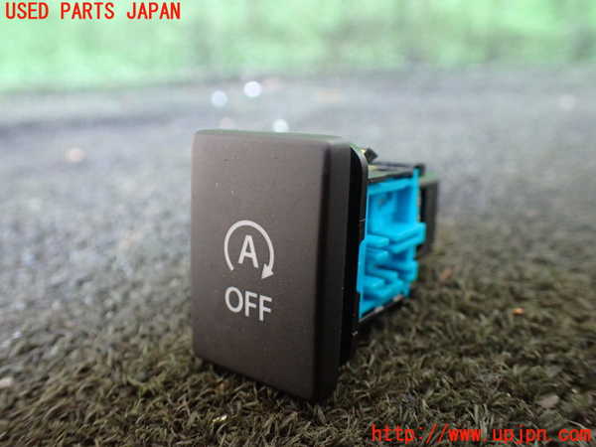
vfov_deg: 46.8
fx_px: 517
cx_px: 298
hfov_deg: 60.0
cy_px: 224
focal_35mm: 30
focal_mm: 5.4
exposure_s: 1/30
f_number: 2.3
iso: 800
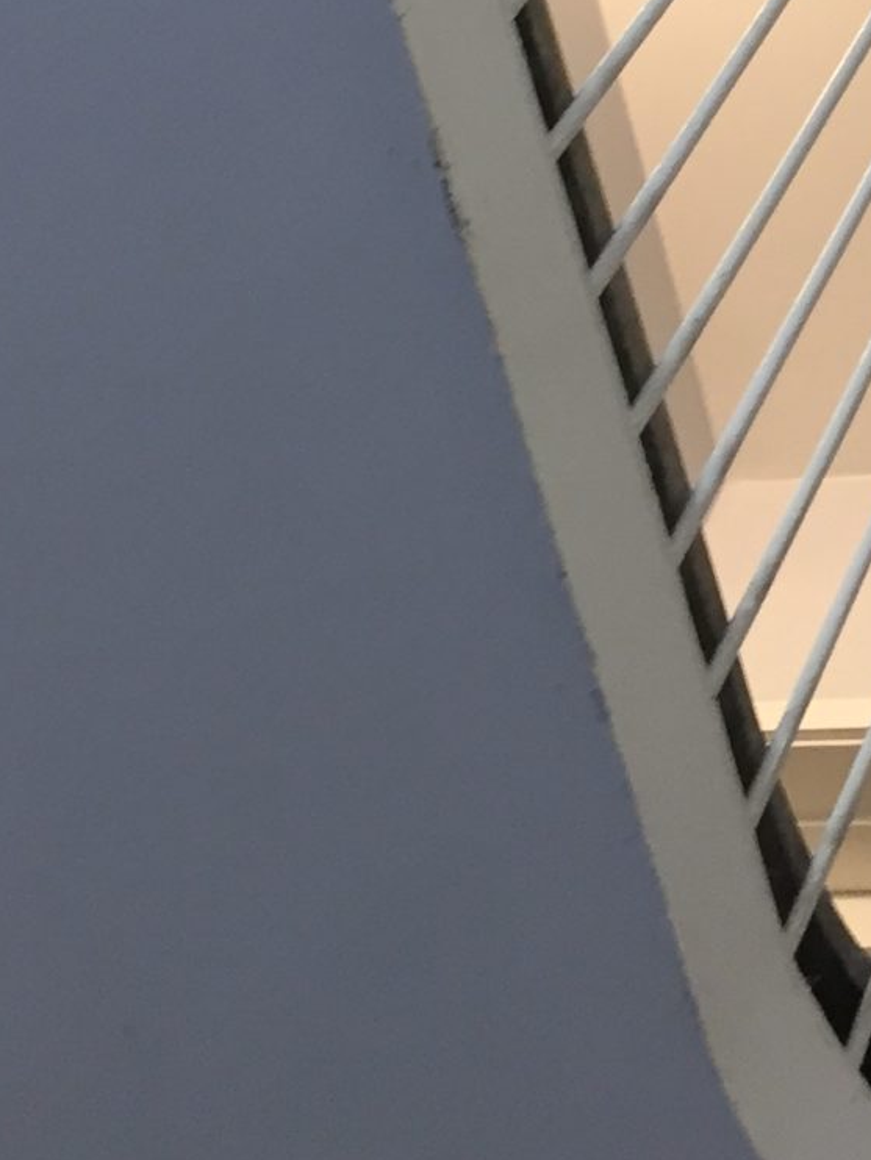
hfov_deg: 14.0
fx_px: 3353
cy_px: -635
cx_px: 1237
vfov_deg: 17.4
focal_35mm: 100
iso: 80
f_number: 2.2
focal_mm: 4.15
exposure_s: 1/33
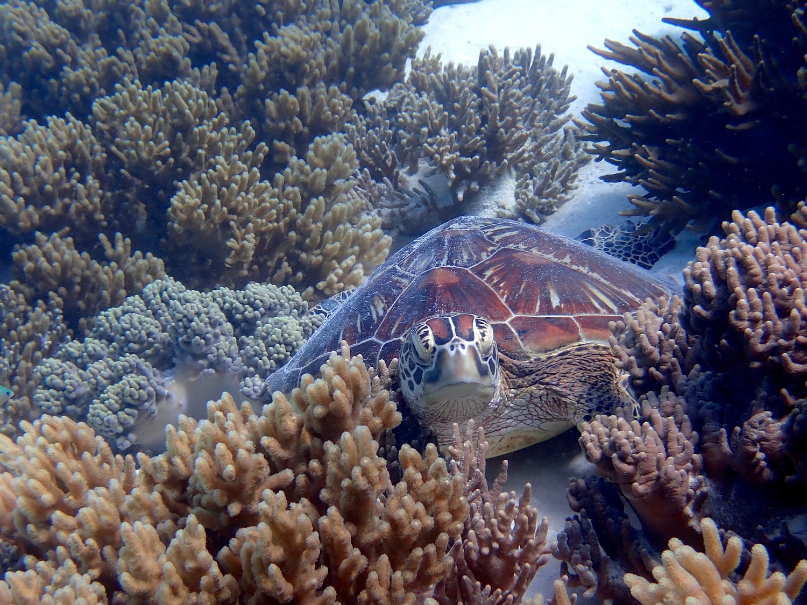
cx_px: 404
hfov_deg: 29.8
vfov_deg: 22.6
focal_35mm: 65
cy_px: 302
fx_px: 1515
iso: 100
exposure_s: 1/160
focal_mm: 11.78
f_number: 5
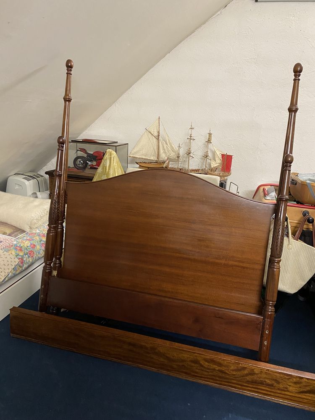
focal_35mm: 26
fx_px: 315
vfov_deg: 67.3
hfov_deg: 53.1
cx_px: 158
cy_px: 210
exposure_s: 1/33
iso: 400
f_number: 1.8
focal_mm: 4.25
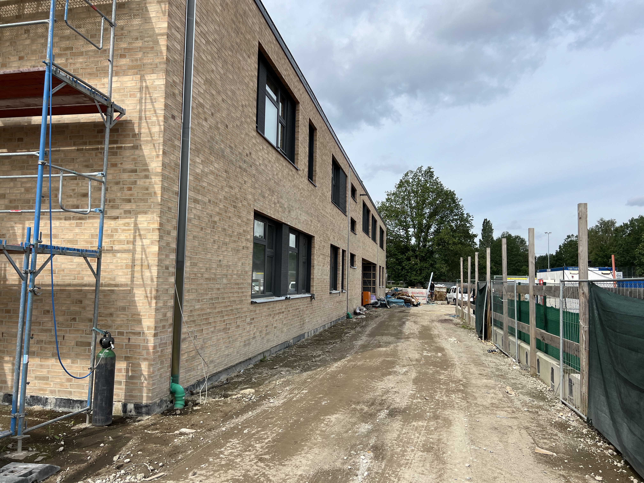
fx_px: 484
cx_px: 322
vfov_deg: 53.1
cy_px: 242
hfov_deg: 67.3
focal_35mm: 26
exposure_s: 1/4115
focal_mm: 5.7
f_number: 1.5
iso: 50
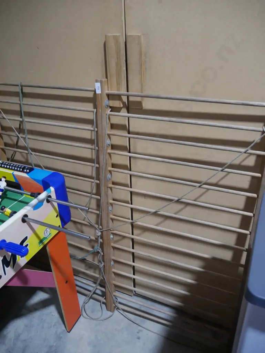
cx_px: 132
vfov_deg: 63.4
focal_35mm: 28
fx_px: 286
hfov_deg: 49.8
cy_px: 176
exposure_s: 1/60
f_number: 3.5
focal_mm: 14
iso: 320
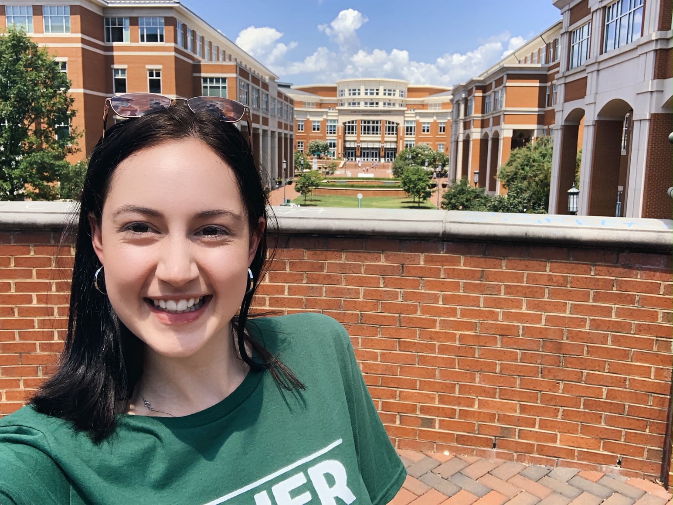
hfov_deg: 56.8
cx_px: 336
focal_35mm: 32
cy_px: 252
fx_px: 622
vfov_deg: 44.2
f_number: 2.2
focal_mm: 2.87
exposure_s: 1/633
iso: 16
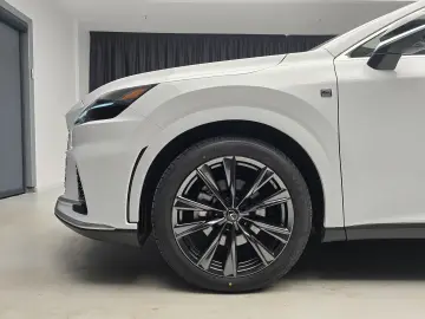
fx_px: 282
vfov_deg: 58.9
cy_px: 160
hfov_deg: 73.9
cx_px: 212
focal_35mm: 23
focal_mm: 6.3
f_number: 1.7
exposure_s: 1/180
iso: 160
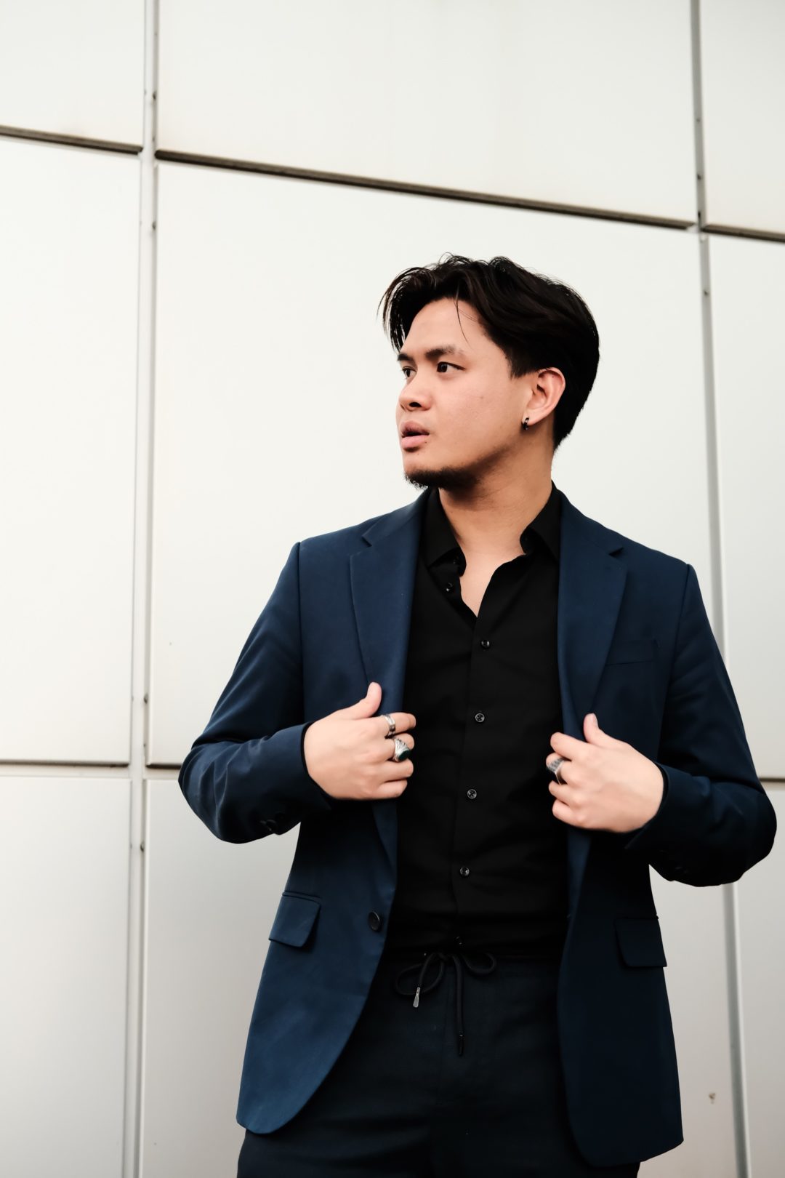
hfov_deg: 25.5
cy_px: 589
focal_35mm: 53
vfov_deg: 37.5
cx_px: 392
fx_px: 1733
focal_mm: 35
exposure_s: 1/180
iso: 2000
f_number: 3.6
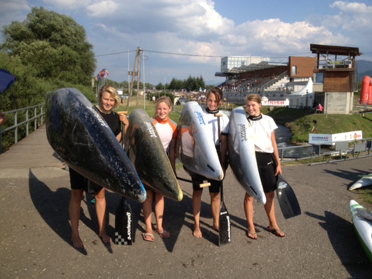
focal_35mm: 35
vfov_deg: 40.7
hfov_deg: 52.6
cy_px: 140
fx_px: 376
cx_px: 186
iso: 50
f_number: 2.4
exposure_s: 1/1672
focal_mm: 4.28
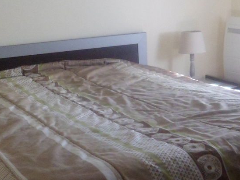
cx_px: 129
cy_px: 128
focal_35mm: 76
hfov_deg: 25.6
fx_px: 527
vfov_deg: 19.3
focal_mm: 4.9
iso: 400
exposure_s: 1/45
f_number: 3.3
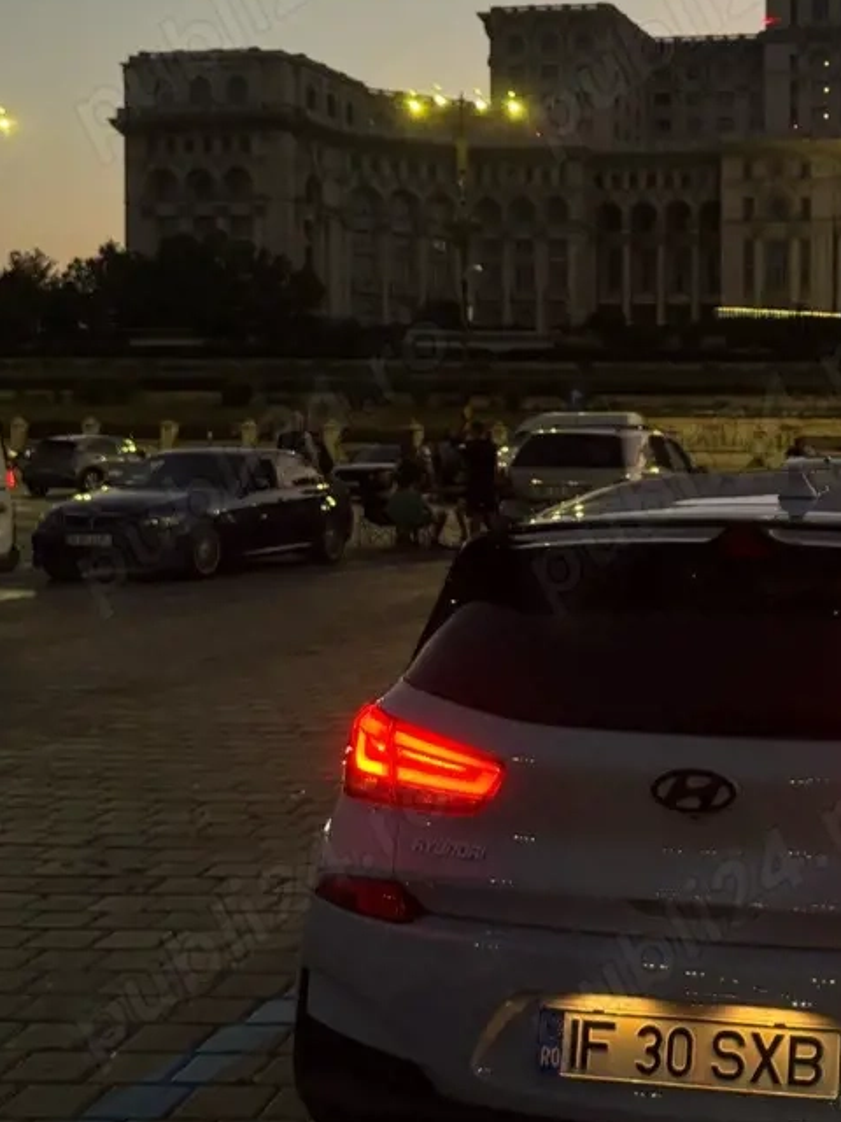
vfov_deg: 38.2
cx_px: 830
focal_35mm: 50
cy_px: 528
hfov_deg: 27.5
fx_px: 1620
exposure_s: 1/60
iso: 400
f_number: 1.78
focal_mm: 6.76
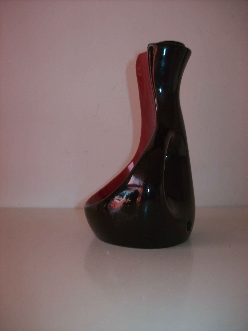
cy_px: 166
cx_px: 124
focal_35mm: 36
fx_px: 344
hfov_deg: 39.6
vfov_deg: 51.4
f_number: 2.7
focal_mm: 6
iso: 80
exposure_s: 1/64
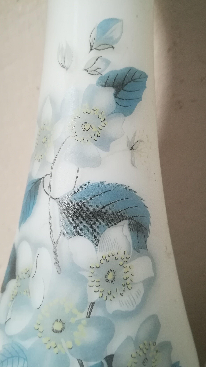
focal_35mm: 30
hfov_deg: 38.9
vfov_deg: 64.3
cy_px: 179
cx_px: 109
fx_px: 291
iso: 500
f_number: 2.2
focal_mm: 3.83
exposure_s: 1/20
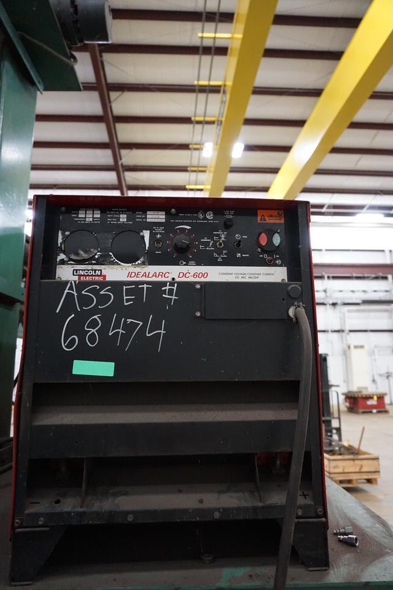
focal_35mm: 24
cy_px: 295
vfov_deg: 73.7
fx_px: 393
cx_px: 196
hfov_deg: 53.1
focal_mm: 16
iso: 3200
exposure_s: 1/125
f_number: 3.5
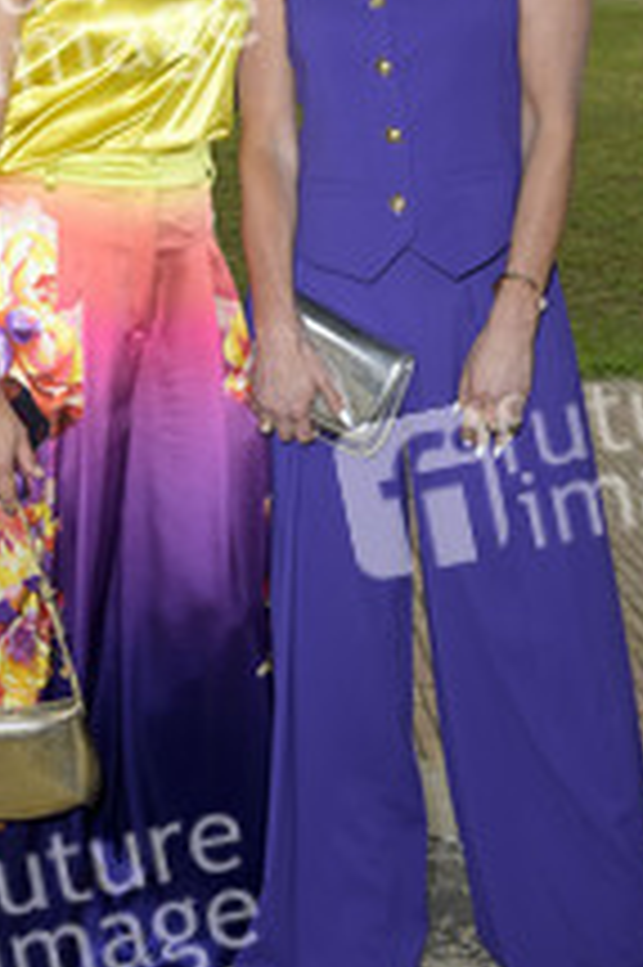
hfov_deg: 16.5
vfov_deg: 24.5
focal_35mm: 82
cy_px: 247
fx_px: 2200
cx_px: 157
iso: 500
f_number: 9
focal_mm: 44
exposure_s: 1/200
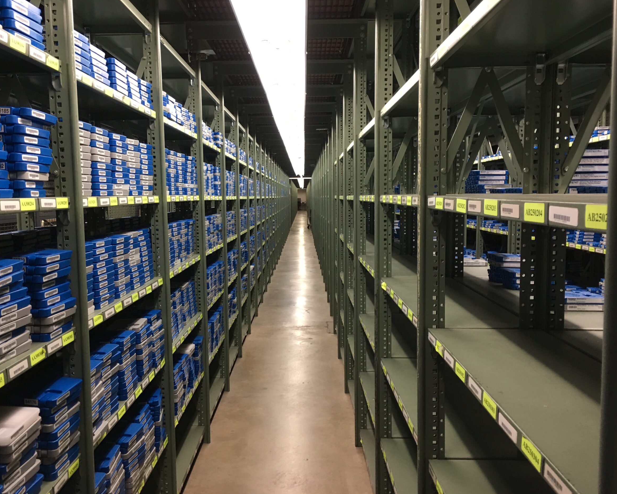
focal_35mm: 31
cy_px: 243
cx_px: 281
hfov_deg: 57.1
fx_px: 566
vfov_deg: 47.1
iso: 40
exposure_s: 1/15
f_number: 2.2
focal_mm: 4.15
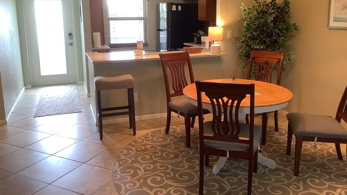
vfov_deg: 34.4
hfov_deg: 58.0
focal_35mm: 34
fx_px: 313
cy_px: 70
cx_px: 174
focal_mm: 3.3
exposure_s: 1/50
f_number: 2.4
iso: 100
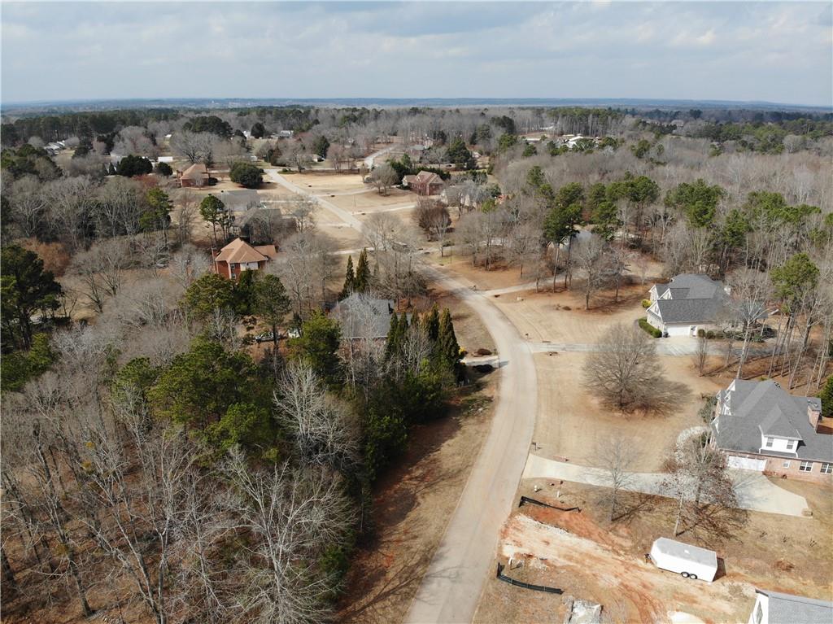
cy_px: 312
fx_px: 577
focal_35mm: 24
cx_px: 416
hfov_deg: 71.6
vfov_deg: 56.8
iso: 100
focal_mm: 4.5
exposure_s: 1/970
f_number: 2.8
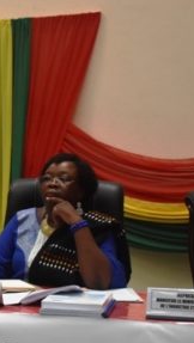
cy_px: 229
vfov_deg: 18.8
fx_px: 1034
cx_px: -174
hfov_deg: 10.0
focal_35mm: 113
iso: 1250
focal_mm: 27
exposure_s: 1/60
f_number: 4
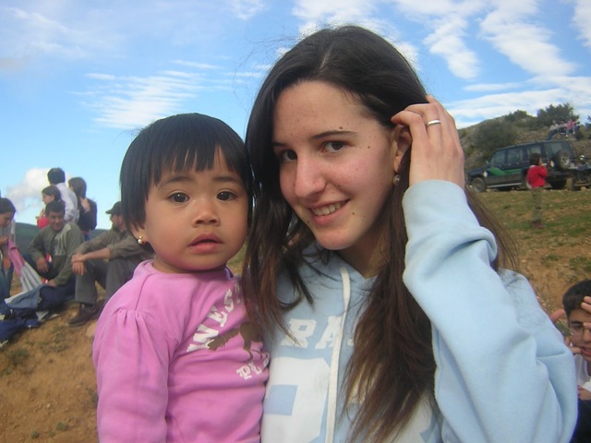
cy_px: 222
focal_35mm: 36
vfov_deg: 39.7
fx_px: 615
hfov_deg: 51.4
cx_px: 296
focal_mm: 4.7
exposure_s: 1/558
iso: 100
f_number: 2.6
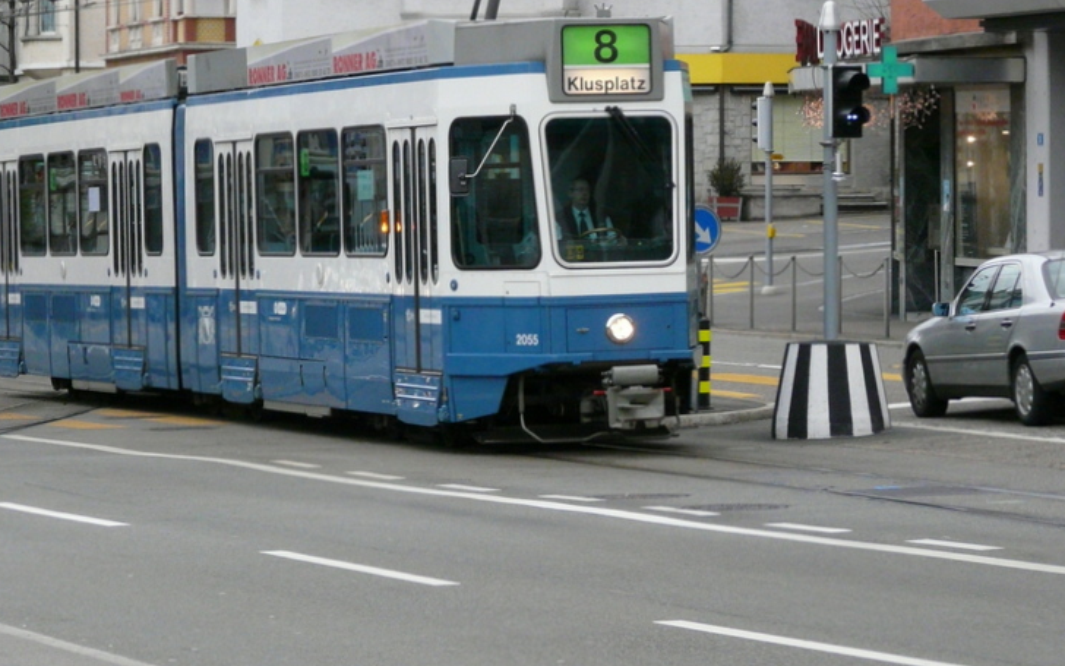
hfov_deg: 12.6
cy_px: 165
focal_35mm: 166
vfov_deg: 7.9
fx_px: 4818
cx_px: 455
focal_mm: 18.8
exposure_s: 1/250
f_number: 3.6
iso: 320
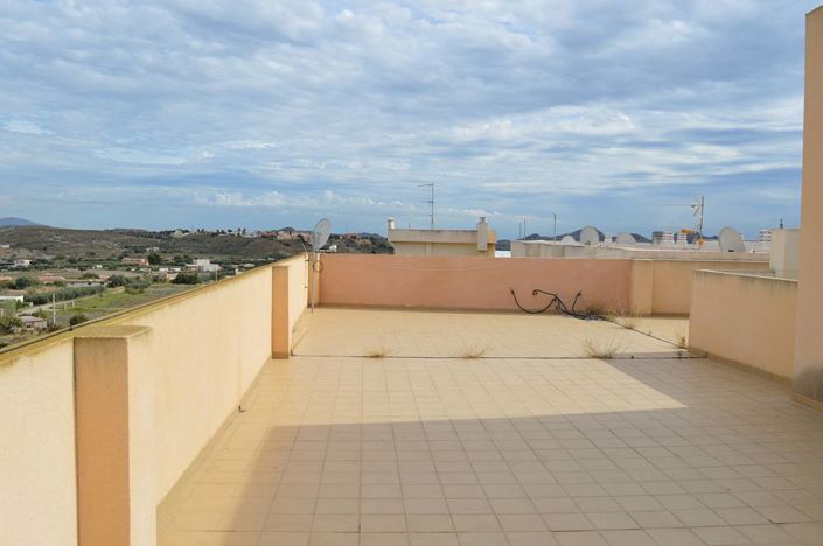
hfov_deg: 59.6
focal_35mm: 32
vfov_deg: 41.6
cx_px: 412
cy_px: 273
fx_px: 719
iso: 100
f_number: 9
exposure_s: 1/320
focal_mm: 21
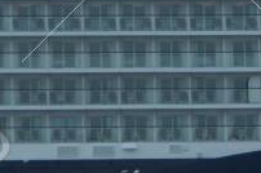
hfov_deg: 2.1
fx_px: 6992
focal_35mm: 966
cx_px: 642
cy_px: 110
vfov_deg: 1.4
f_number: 8
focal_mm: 100
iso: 100
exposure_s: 1/320
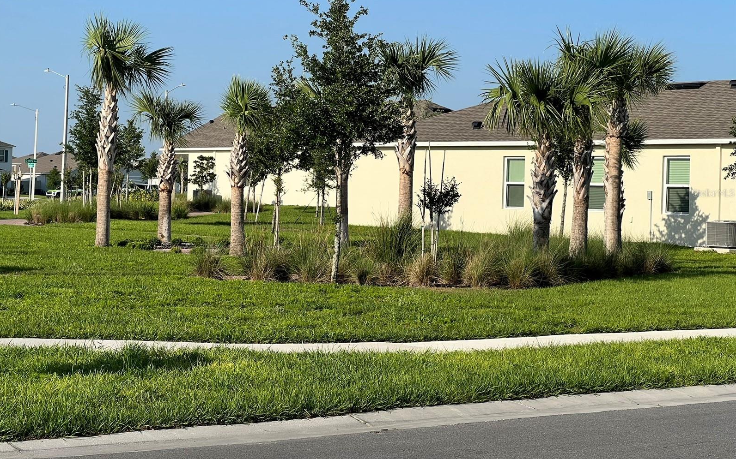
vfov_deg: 15.9
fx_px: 1644
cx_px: 367
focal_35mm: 82
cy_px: 193
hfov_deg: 25.2
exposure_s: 1/815
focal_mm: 9
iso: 32
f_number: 2.8
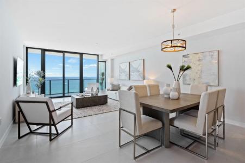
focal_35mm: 18
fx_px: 122
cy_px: 82
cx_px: 122
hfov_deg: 90.0
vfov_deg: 67.3
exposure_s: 1/13
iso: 200
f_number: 8
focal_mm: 18
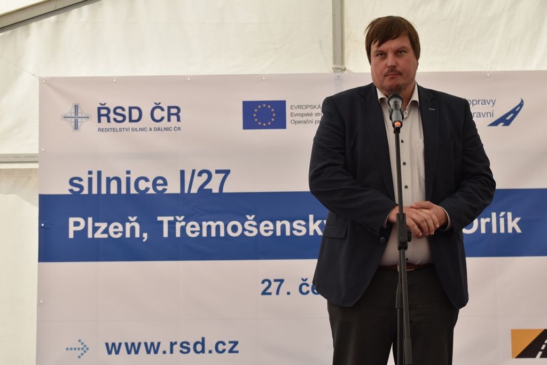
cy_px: 182
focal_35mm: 69
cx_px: 274
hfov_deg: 29.2
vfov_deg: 19.7
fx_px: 1048
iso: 100
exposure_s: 1/100
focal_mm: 46
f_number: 8
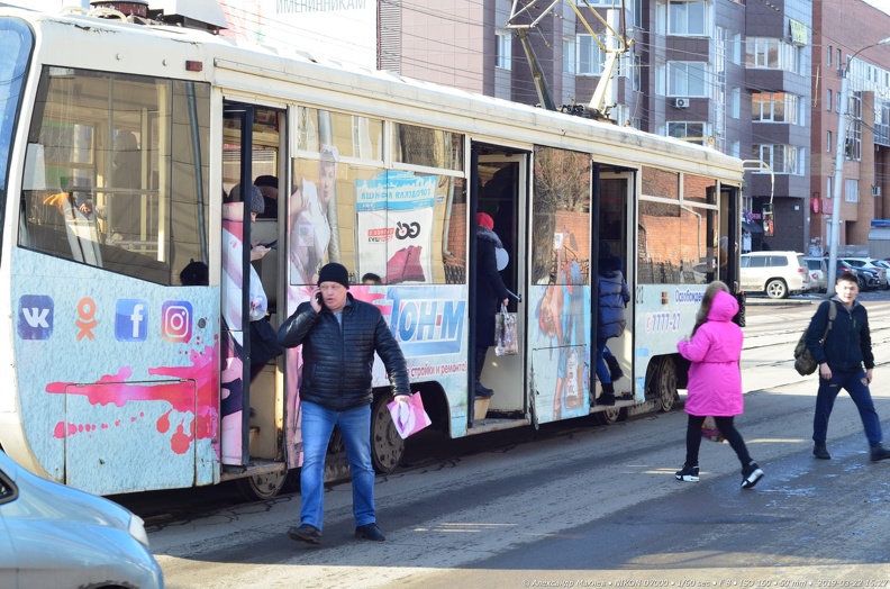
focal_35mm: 75
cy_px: 294
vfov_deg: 18.1
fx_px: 1850
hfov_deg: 27.1
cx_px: 445
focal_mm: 50
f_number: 8
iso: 160
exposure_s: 1/60
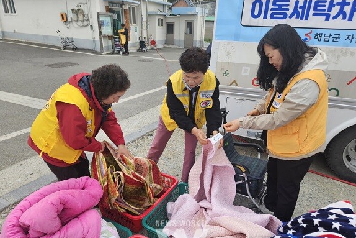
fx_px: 247
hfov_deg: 71.5
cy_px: 133
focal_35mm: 25
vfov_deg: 51.2
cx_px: 174
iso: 25
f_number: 1.8
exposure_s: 1/270
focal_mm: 5.4
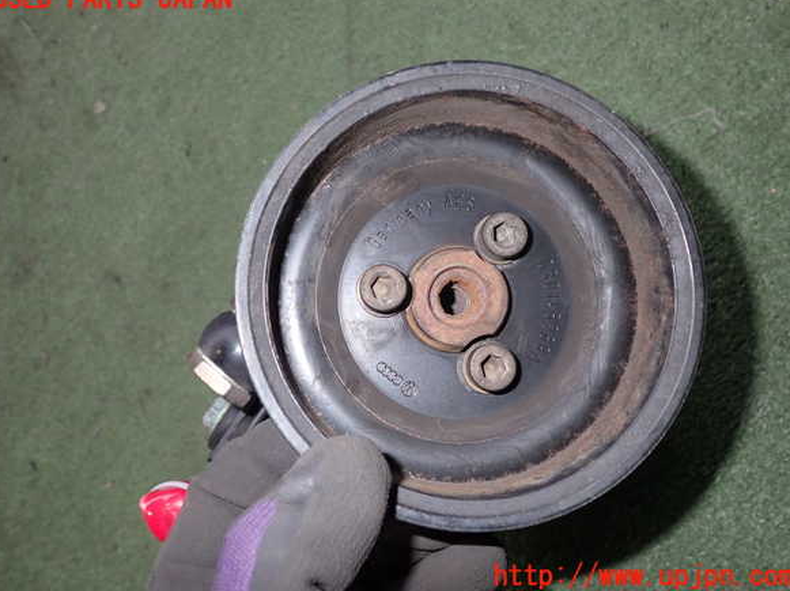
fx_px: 707
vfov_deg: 45.4
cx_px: 393
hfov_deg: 58.4
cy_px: 288
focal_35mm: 31
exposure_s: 1/30
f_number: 6.3
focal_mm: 5.4
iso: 200
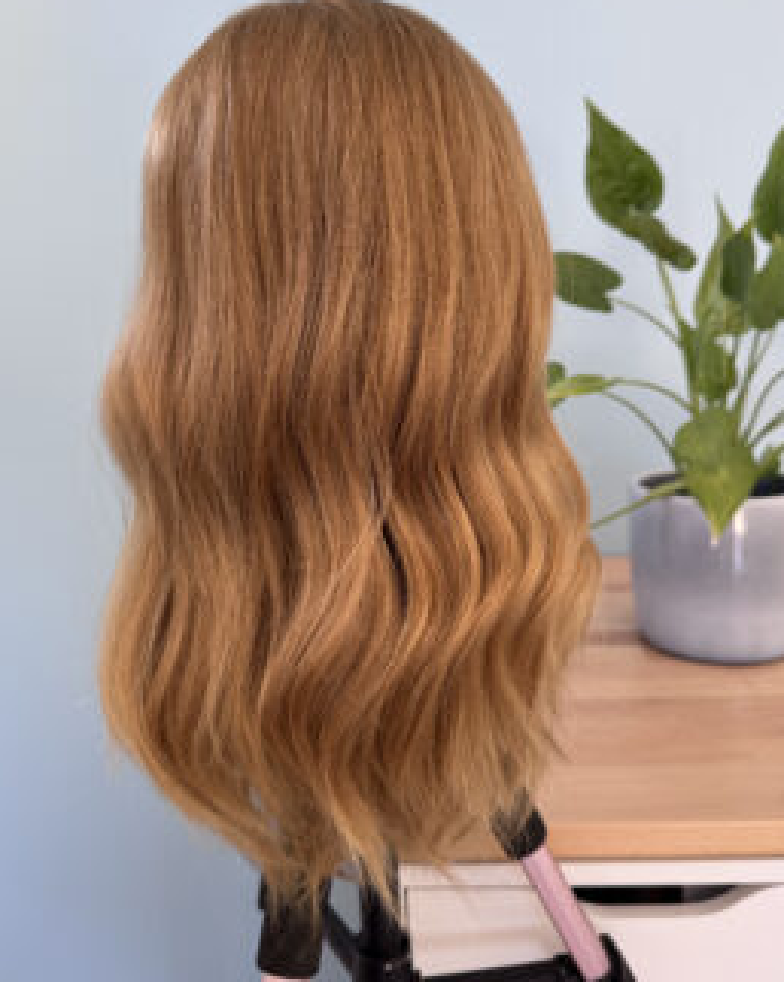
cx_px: 425
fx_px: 842
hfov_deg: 49.9
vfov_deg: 60.2
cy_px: 423
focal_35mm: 29
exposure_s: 1/121
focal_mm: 6.76
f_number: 1.78
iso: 160
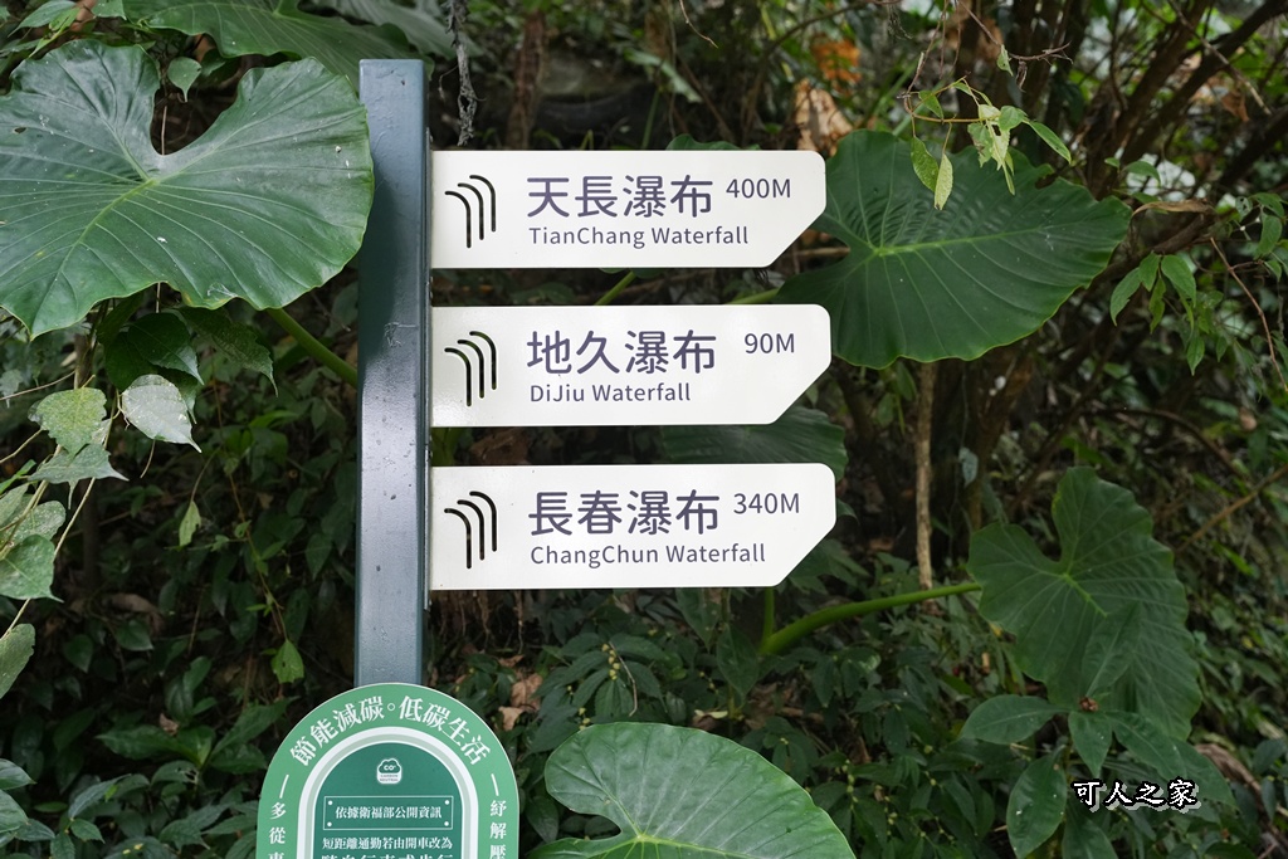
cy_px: 430
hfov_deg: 36.4
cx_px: 644
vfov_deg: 24.8
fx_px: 1957
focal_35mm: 55
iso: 2500
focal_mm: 54.7
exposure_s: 1/250
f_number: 5.6
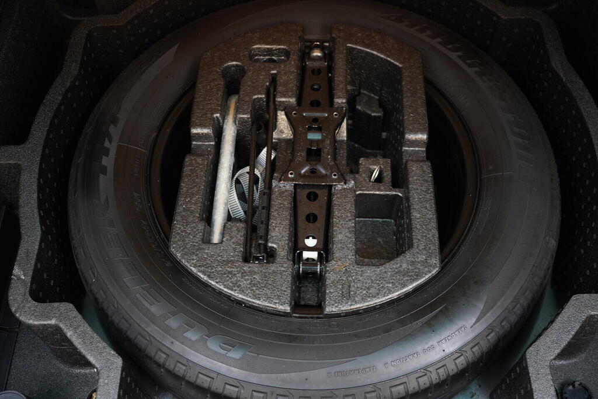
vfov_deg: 36.9
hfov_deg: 53.1
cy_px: 200
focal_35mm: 36
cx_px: 299
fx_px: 598
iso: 640
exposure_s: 1/40
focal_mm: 24
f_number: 2.8
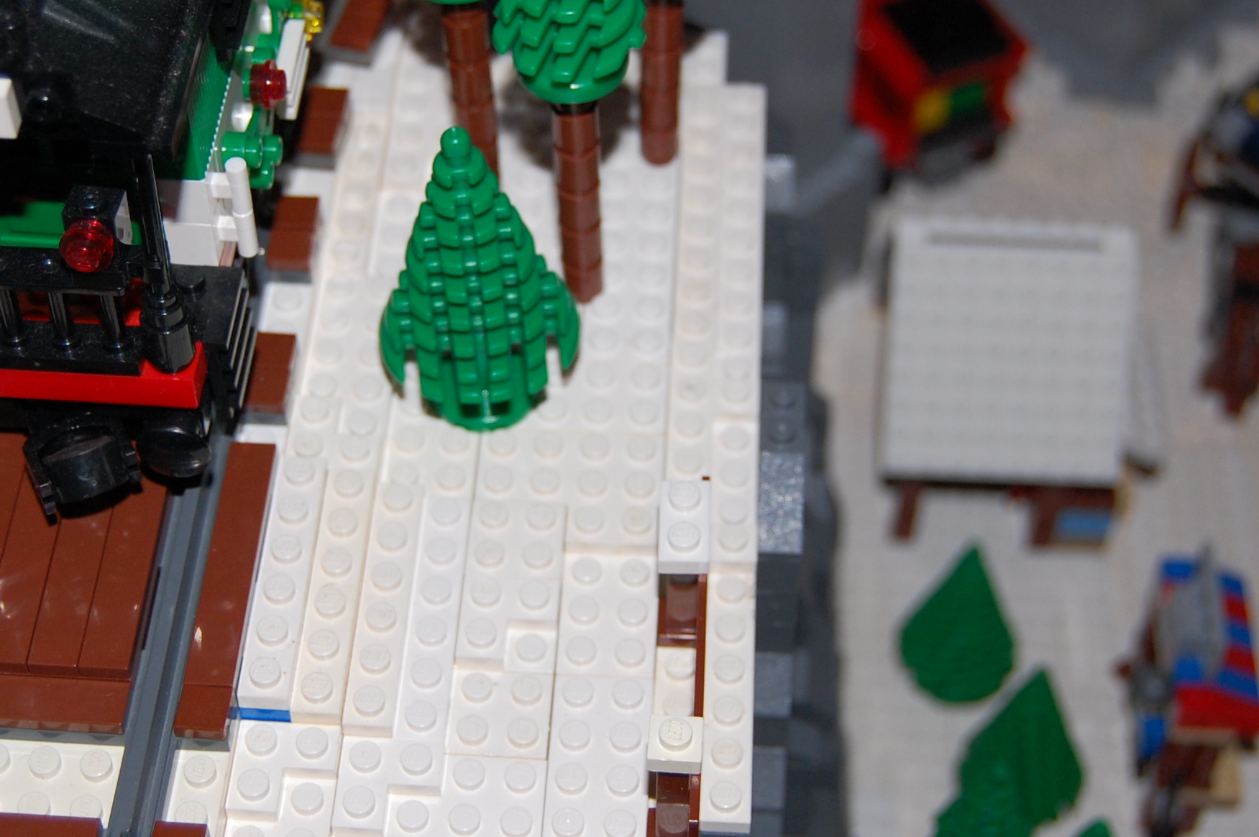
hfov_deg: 30.0
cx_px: 480
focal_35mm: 67
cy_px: 333
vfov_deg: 20.2
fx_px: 2341
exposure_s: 1/60
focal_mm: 26
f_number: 4.2
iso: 400
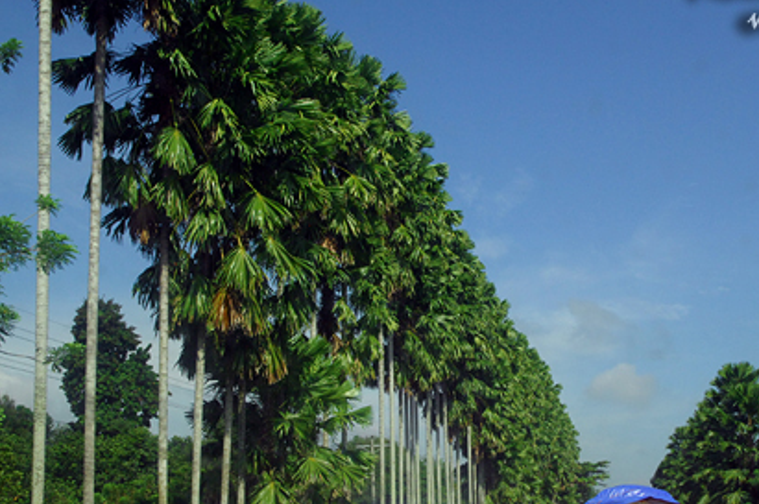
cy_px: 315
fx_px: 1153
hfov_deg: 36.2
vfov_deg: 24.6
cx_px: 476
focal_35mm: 55
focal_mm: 25
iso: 400
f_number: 10
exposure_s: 1/500
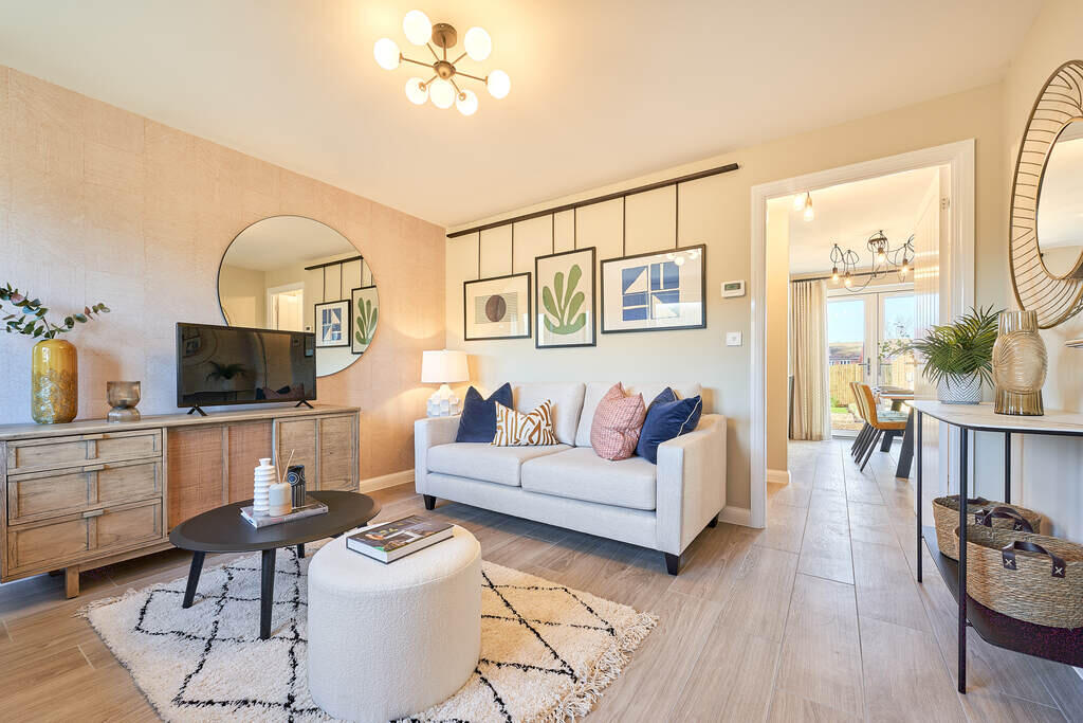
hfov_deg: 104.2
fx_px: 421
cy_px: 362
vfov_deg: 81.2
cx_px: 542
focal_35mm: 14
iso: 100
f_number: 10
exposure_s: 1/2.5
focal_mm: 14
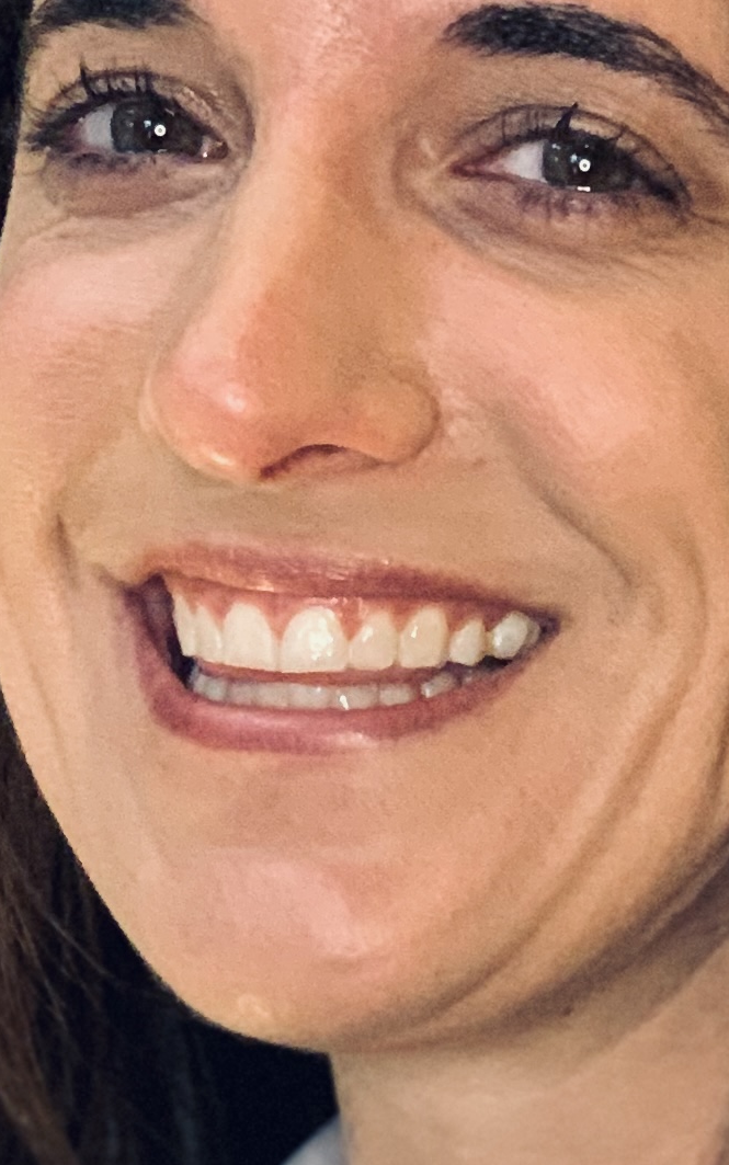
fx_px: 6639
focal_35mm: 209
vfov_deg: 9.8
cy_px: 1508
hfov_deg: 6.3
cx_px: 511
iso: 320
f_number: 2.4
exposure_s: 1/60
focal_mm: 6
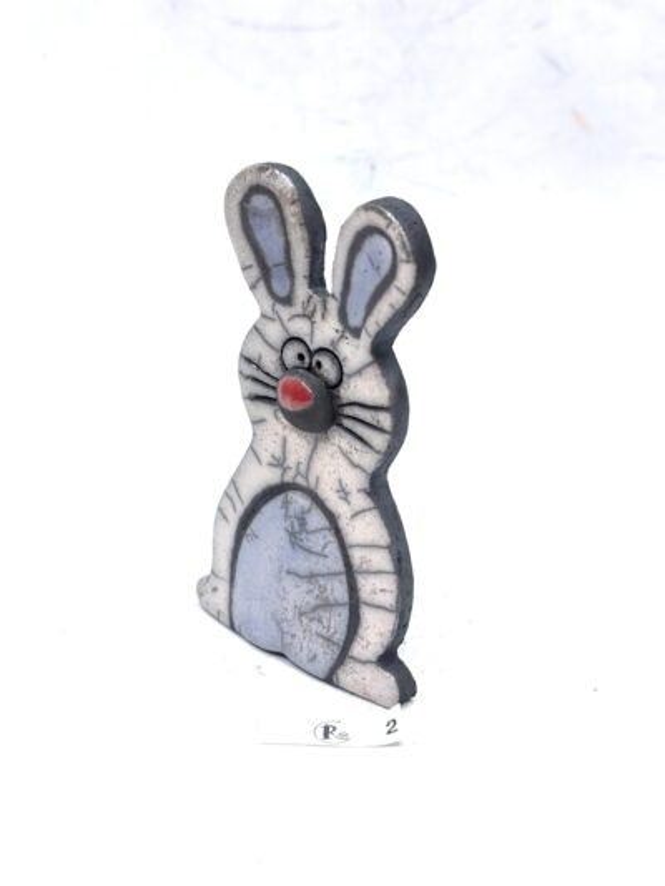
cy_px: 443
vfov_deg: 36.8
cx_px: 332
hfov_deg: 28.0
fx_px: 1331
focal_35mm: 52
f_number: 1.6
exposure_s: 1/314
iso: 32
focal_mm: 5.96
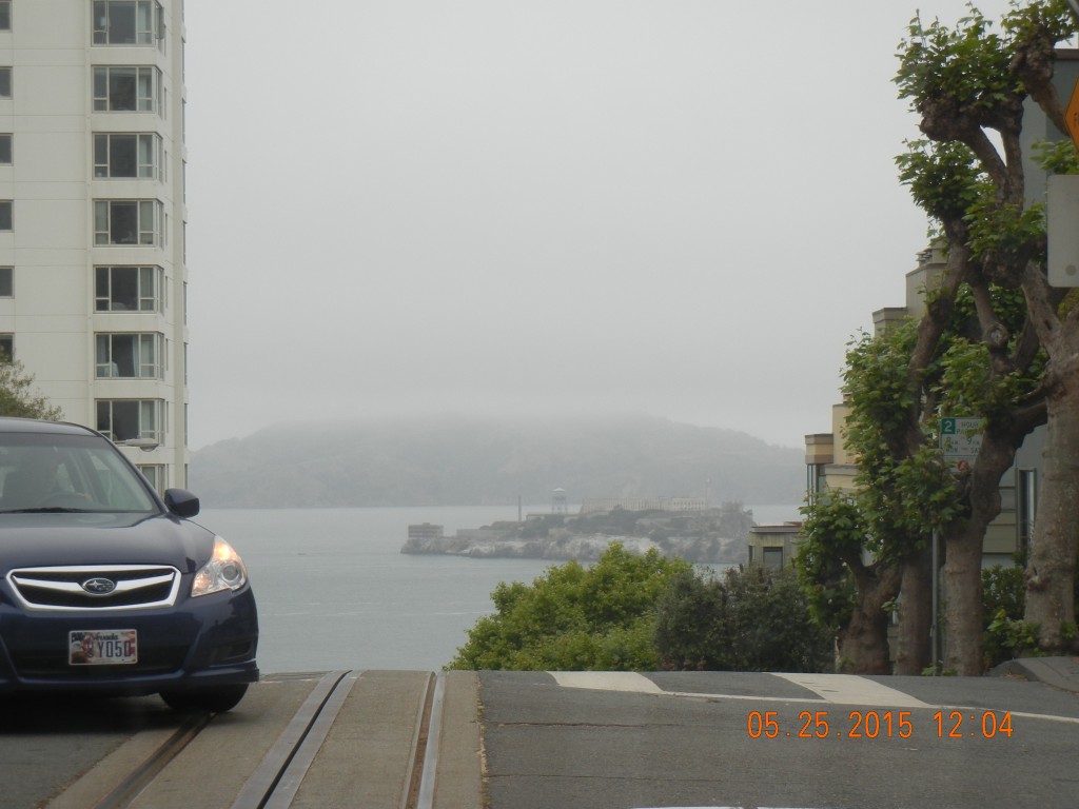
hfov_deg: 19.3
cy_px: 404
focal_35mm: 102
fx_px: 3179
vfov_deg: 14.5
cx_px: 540
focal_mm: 18.3
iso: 160
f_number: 4.5
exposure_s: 1/317
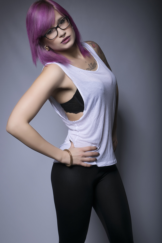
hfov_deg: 22.6
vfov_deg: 33.4
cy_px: 122
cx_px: 81
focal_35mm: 60
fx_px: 405
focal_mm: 40
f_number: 10
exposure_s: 1/200
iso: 100
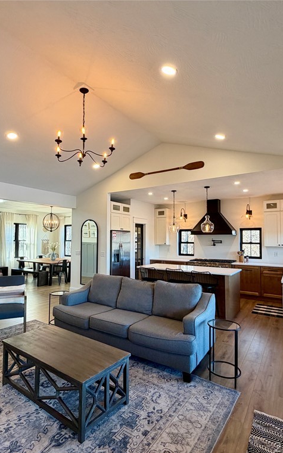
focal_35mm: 20
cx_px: 131
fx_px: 247
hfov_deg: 59.6
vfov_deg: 85.1
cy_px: 228
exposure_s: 1/120
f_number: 2.2
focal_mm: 2.22
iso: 160
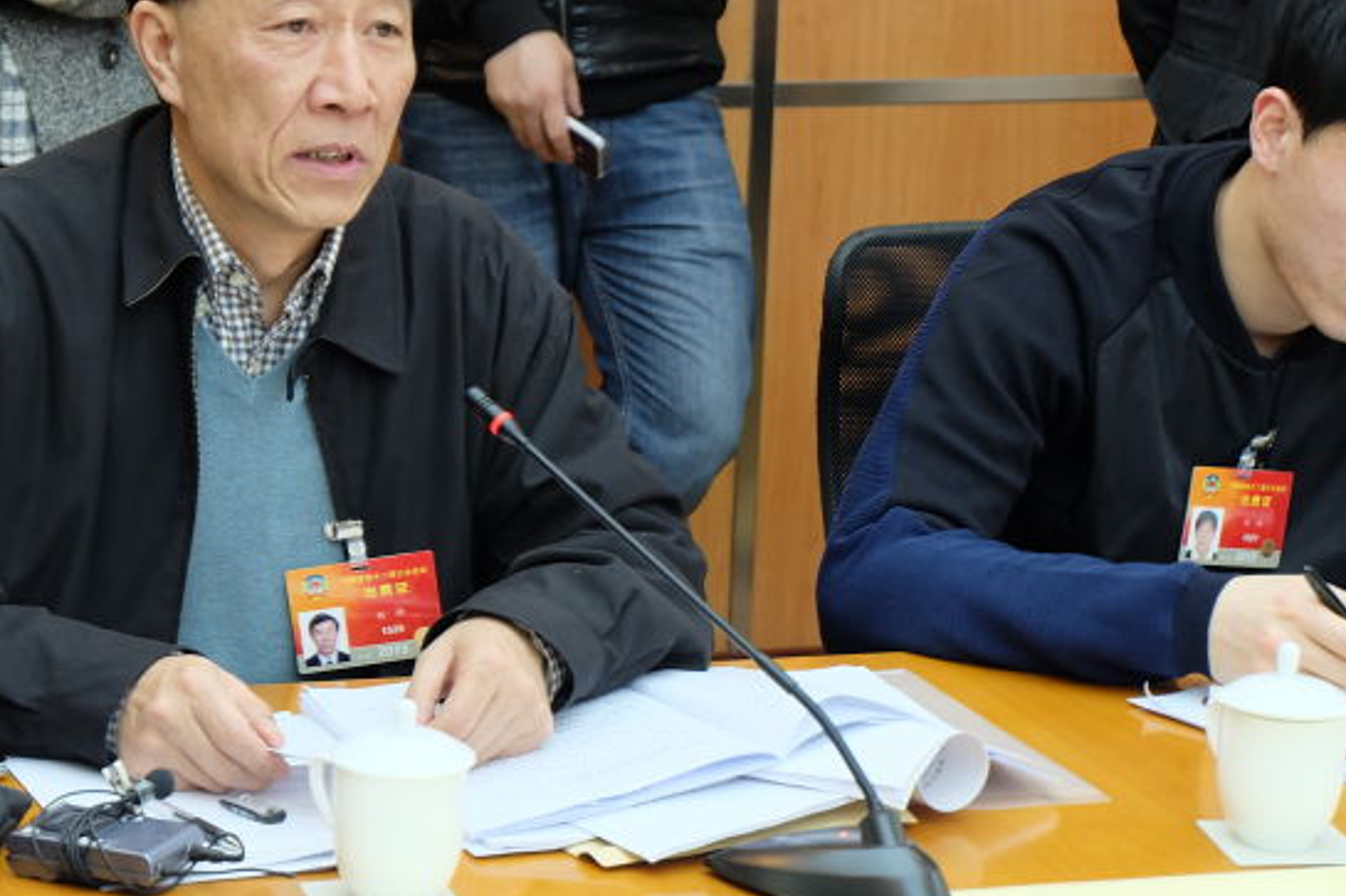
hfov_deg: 18.5
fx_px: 4111
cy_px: 342
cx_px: 375
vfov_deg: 12.4
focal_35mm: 110
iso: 800
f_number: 5.6
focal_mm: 50
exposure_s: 1/30
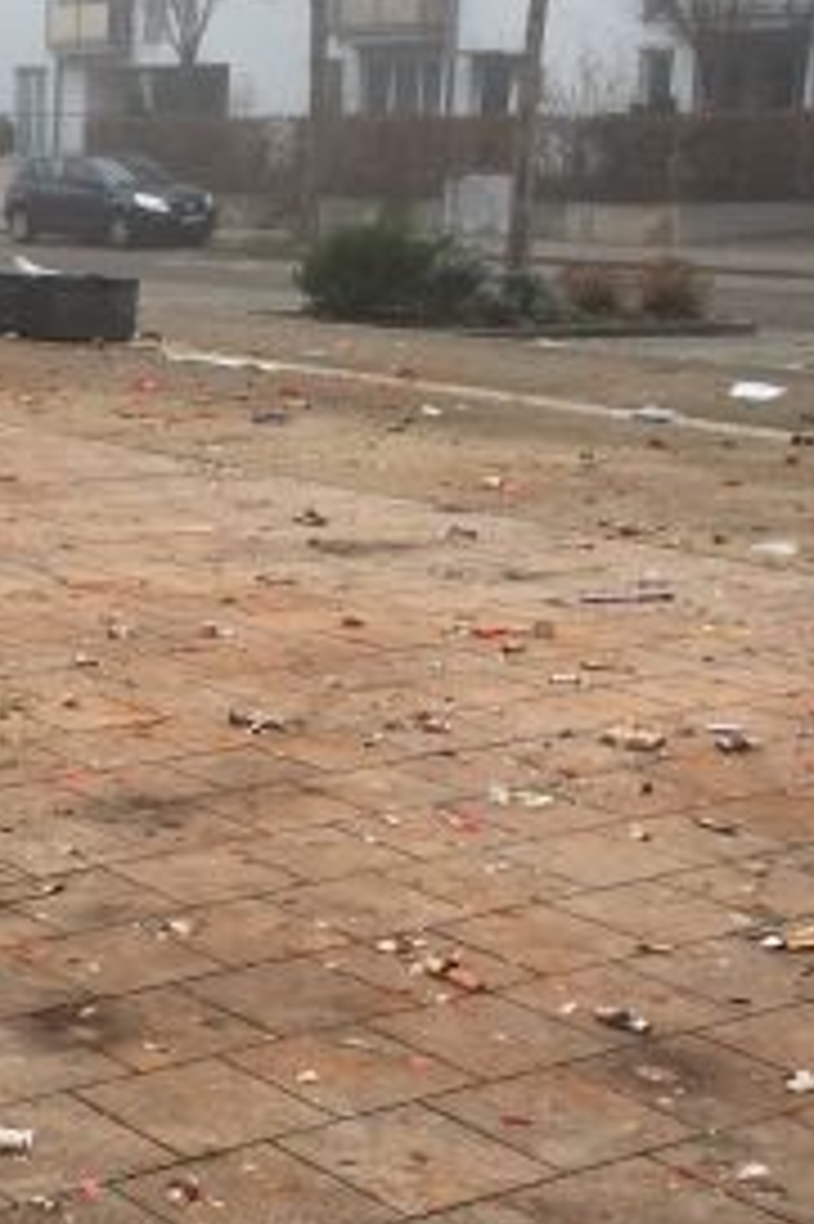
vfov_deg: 28.5
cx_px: -220
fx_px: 2411
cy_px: 626
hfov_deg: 18.0
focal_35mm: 71
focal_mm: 4.15
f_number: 2.2
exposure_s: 1/100
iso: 40
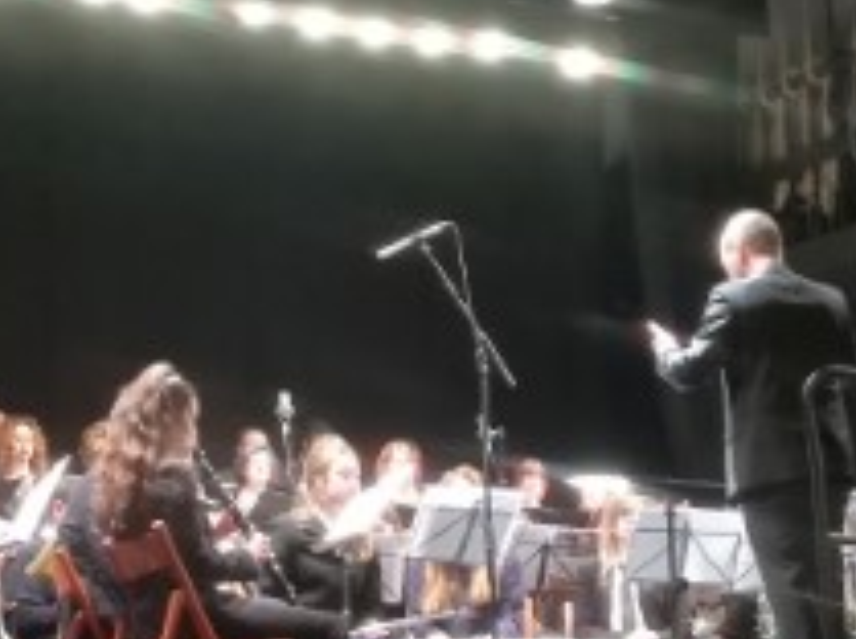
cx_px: 301
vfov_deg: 16.7
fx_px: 2172
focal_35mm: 88
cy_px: 303
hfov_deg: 22.2
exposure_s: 1/24
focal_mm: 3.83
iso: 500
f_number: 2.2
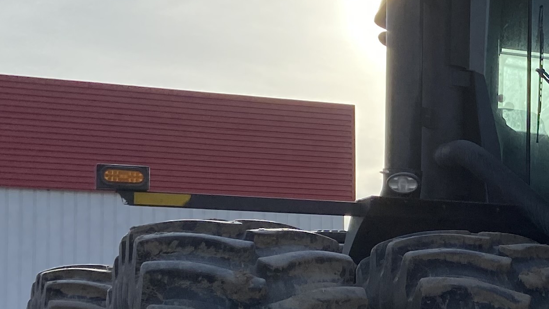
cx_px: 599
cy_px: 288
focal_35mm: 92
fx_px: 1339
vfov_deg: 13.0
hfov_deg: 22.0
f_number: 1.8
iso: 32
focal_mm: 4.25
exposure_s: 1/4444
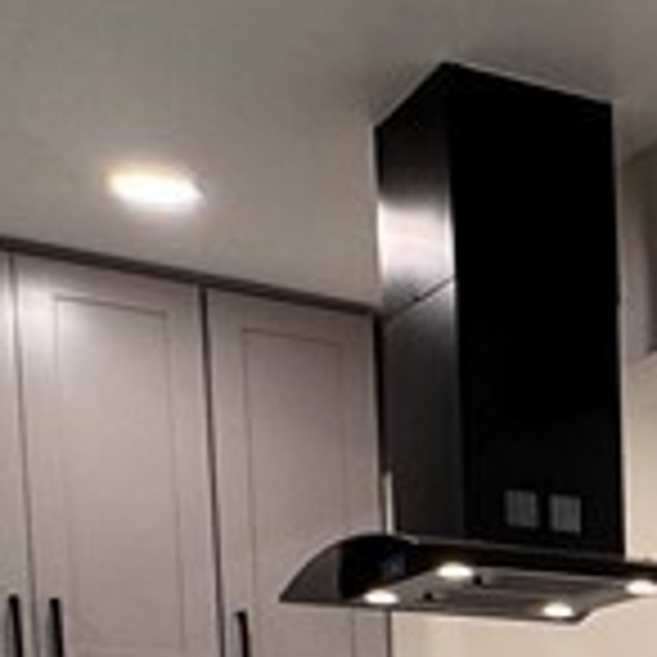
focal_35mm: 87
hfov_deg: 17.5
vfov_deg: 17.6
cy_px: 1030
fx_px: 1868
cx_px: 1035
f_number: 2.2
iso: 100
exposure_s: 1/120
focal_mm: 2.22
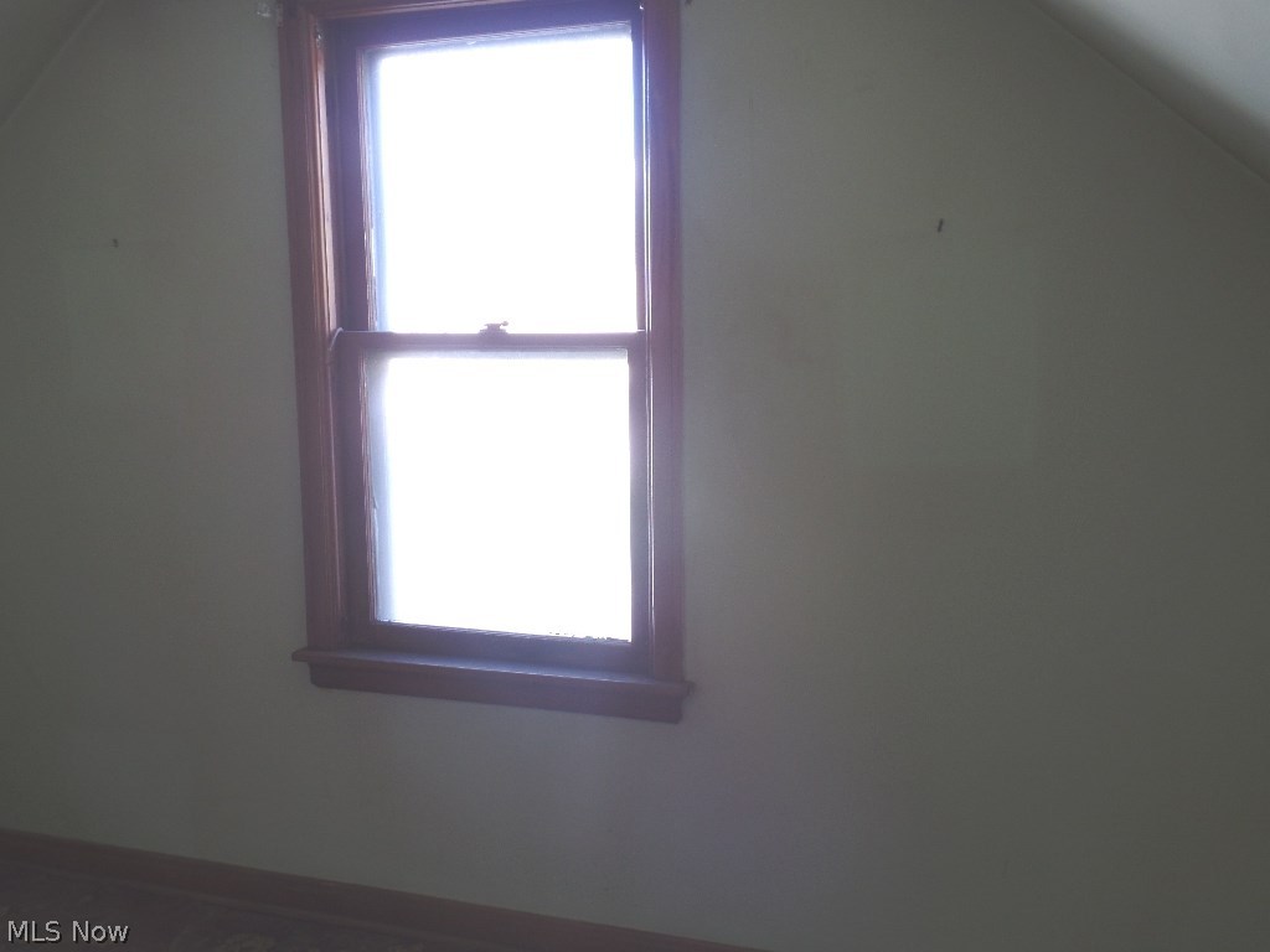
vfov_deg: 40.7
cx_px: 635
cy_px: 476
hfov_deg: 52.6
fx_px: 1284
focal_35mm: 35
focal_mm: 6.2
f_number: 3
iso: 80
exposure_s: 1/30
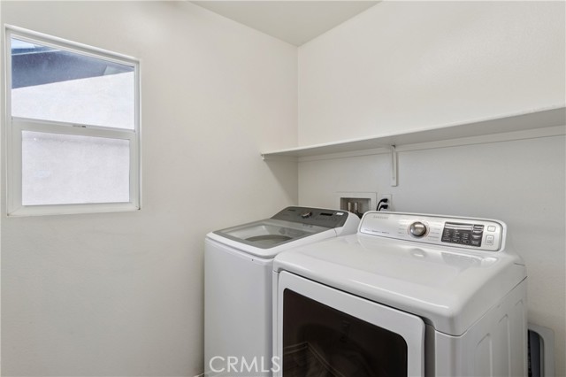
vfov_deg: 67.0
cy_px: 188
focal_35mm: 18
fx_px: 284
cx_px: 283
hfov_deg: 89.7
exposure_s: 1/6
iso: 100
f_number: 13
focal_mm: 18.1
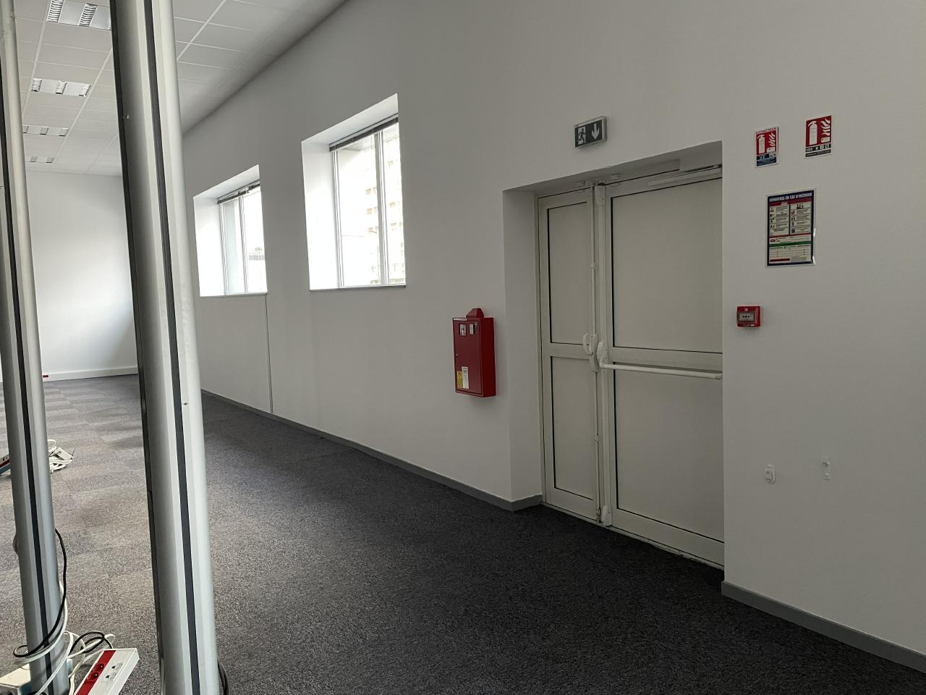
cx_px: 463
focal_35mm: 26
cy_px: 348
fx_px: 696
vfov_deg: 53.1
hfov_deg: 67.3
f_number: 1.6
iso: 250
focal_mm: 4.2
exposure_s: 1/60
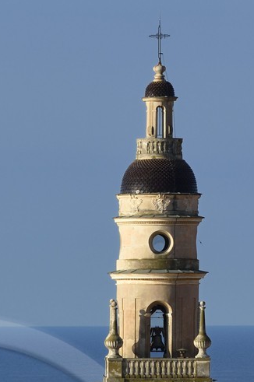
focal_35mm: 587
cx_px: -46
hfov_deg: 2.3
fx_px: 6230
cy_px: 558
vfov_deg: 3.5
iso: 200
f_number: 13
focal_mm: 180
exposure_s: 1/250
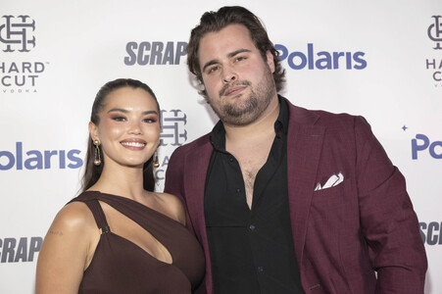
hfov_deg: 37.5
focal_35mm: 53
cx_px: 221
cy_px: 147
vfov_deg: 25.5
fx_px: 650
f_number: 5
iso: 800
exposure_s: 1/200
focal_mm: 53
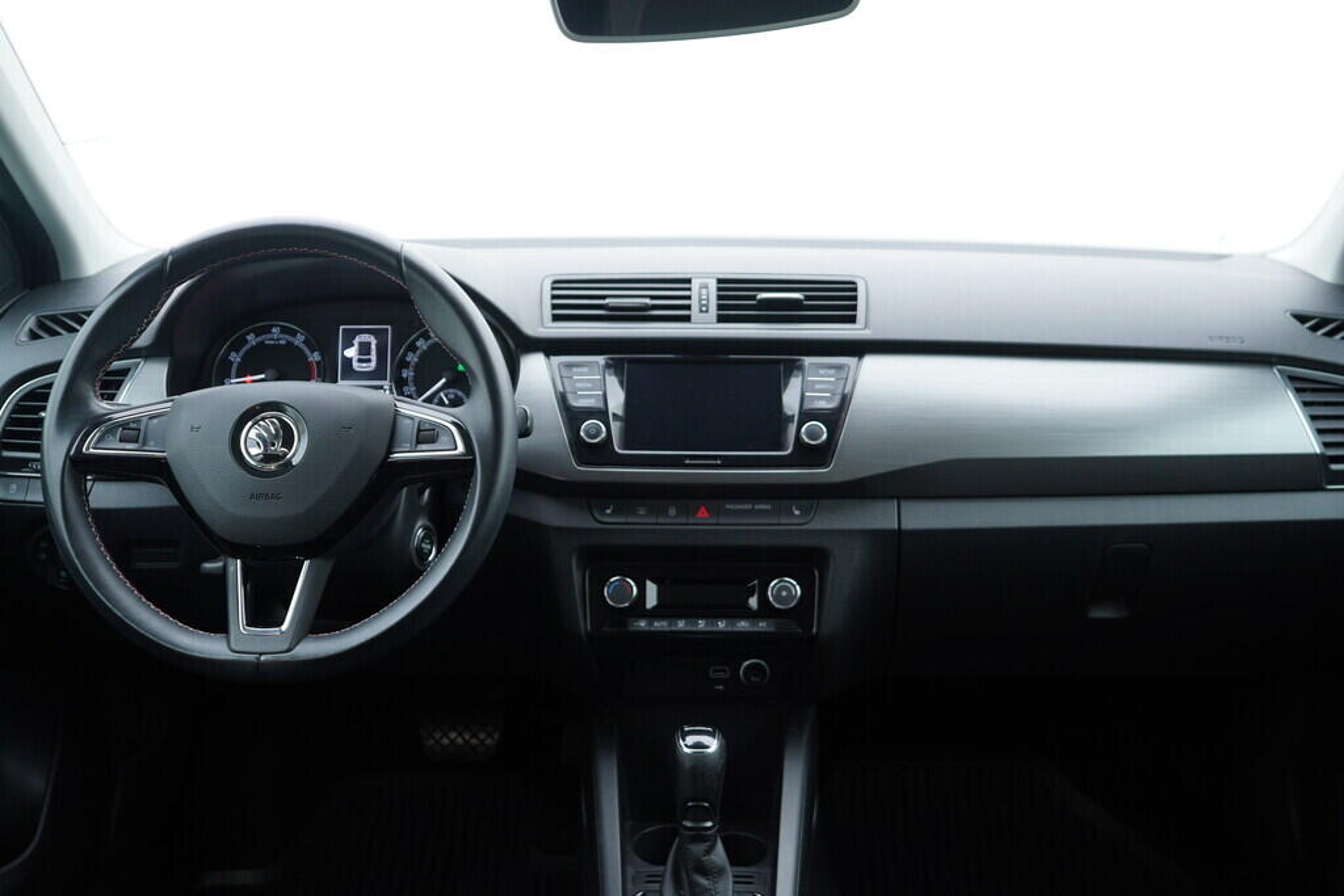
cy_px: 448
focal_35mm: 36
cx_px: 672
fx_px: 1344
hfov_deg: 53.1
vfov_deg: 36.9
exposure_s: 1/40
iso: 160
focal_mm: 24
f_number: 2.8
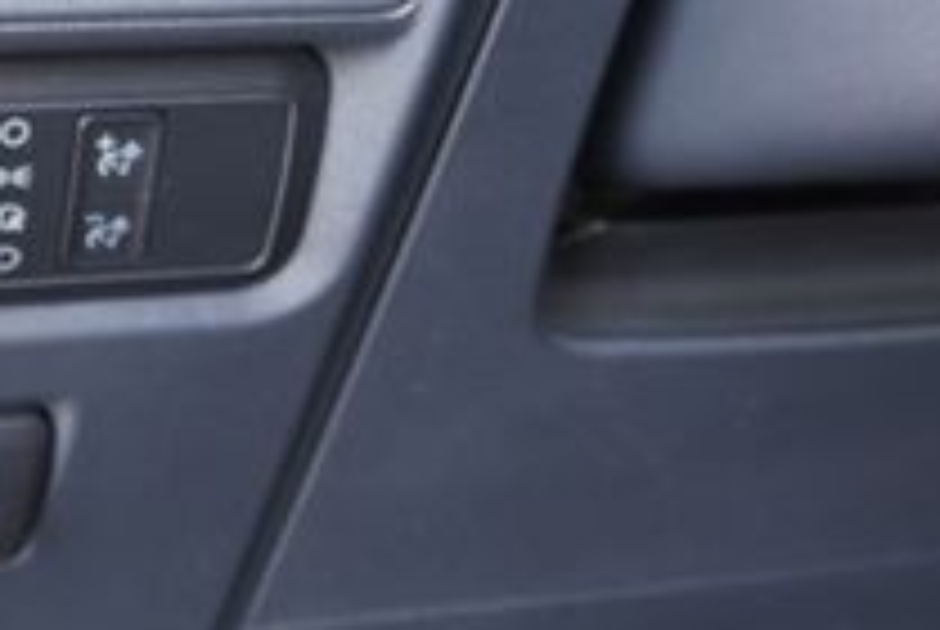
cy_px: 238
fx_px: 2406
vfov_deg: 14.9
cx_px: 216
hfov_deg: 21.9
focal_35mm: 92
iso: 800
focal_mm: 20
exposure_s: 1/60
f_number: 4
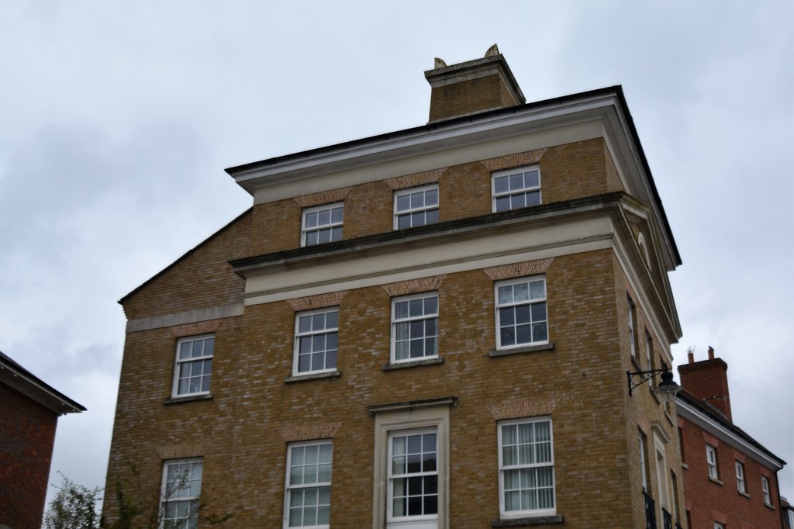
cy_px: 264
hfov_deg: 61.9
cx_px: 397
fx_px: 661
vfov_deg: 43.6
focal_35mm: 30
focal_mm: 20
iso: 100
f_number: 4.5
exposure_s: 1/200
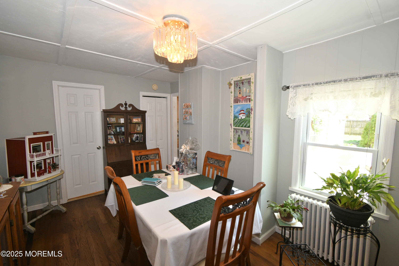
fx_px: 166
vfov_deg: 77.3
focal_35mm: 15
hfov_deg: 100.4
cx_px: 200
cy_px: 133
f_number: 5.6
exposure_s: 1/60
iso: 500
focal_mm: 10
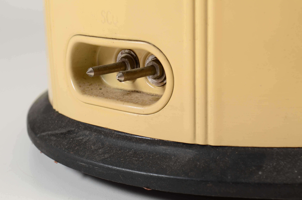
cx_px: 151
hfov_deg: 24.7
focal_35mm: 82
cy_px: 100
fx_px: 691
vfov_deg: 16.5
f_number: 11
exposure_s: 1/160
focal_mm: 55
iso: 250
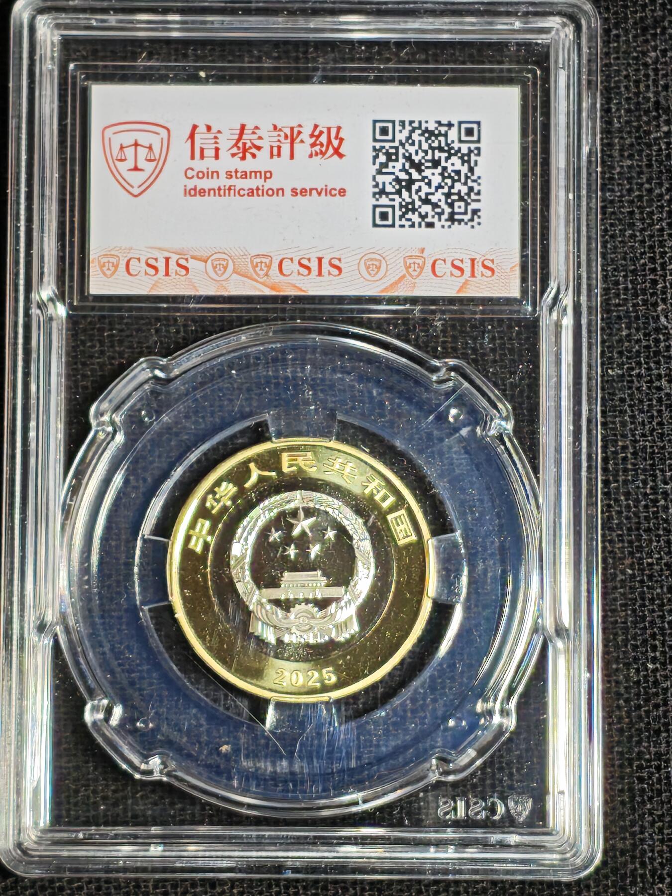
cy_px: 448
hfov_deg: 12.3
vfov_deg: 16.4
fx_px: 3106
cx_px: 336
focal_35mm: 120
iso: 50
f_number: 1.5
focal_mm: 4.94
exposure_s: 1/823
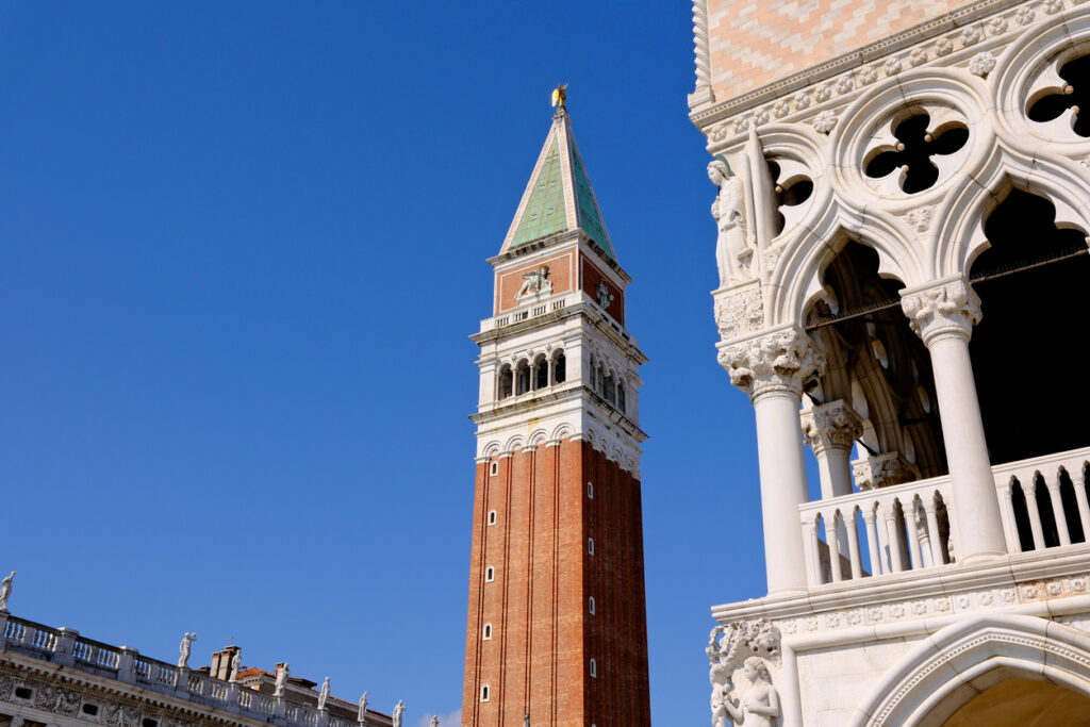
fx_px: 1090
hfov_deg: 53.1
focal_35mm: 36
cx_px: 545
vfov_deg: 36.9
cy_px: 364
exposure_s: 1/1600
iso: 250
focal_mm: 24
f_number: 5.6
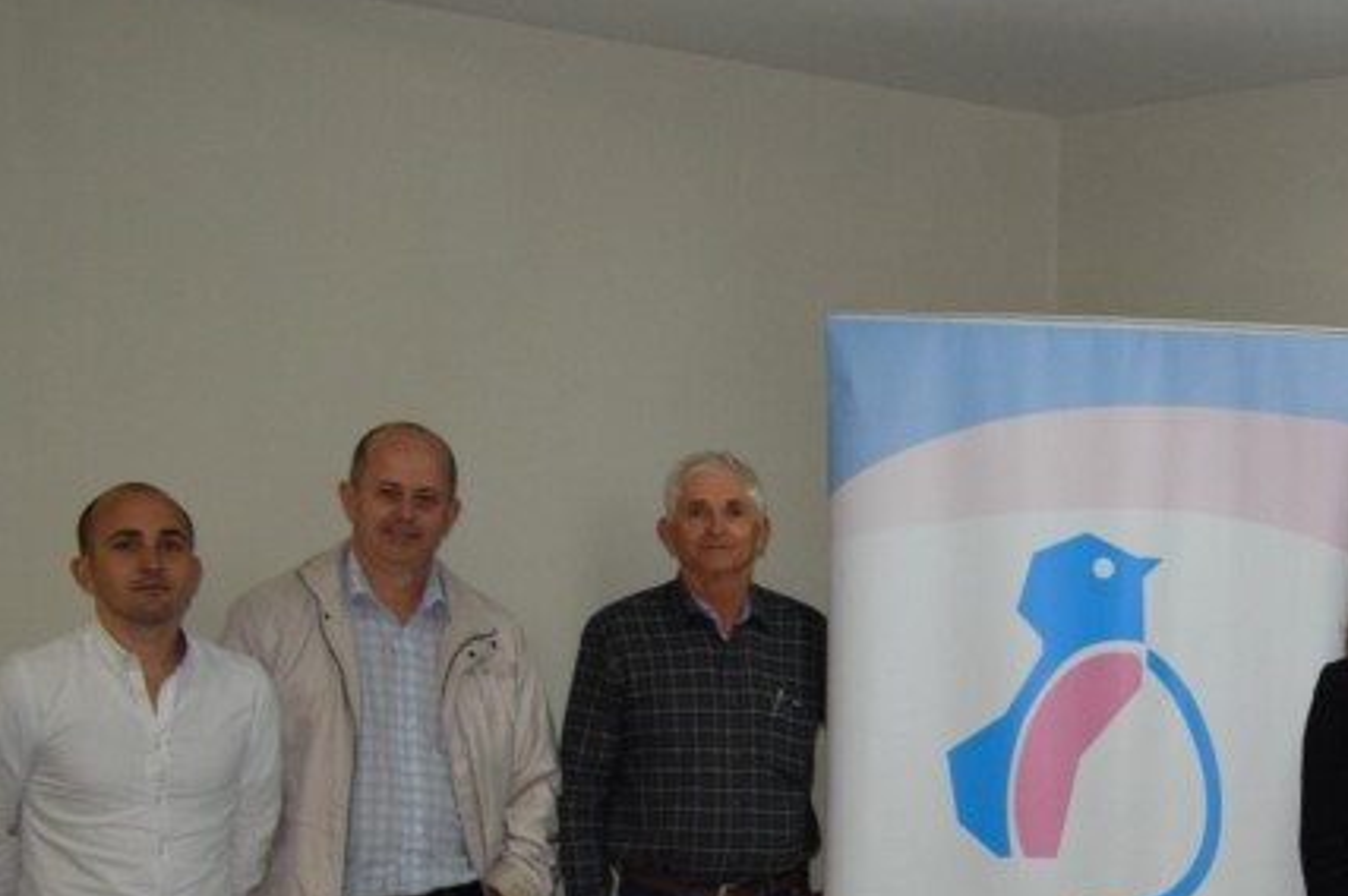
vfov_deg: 18.5
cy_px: 846
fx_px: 2694
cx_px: 1563
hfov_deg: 25.6
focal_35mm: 72
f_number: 5
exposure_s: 1/100
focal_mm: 20
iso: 800
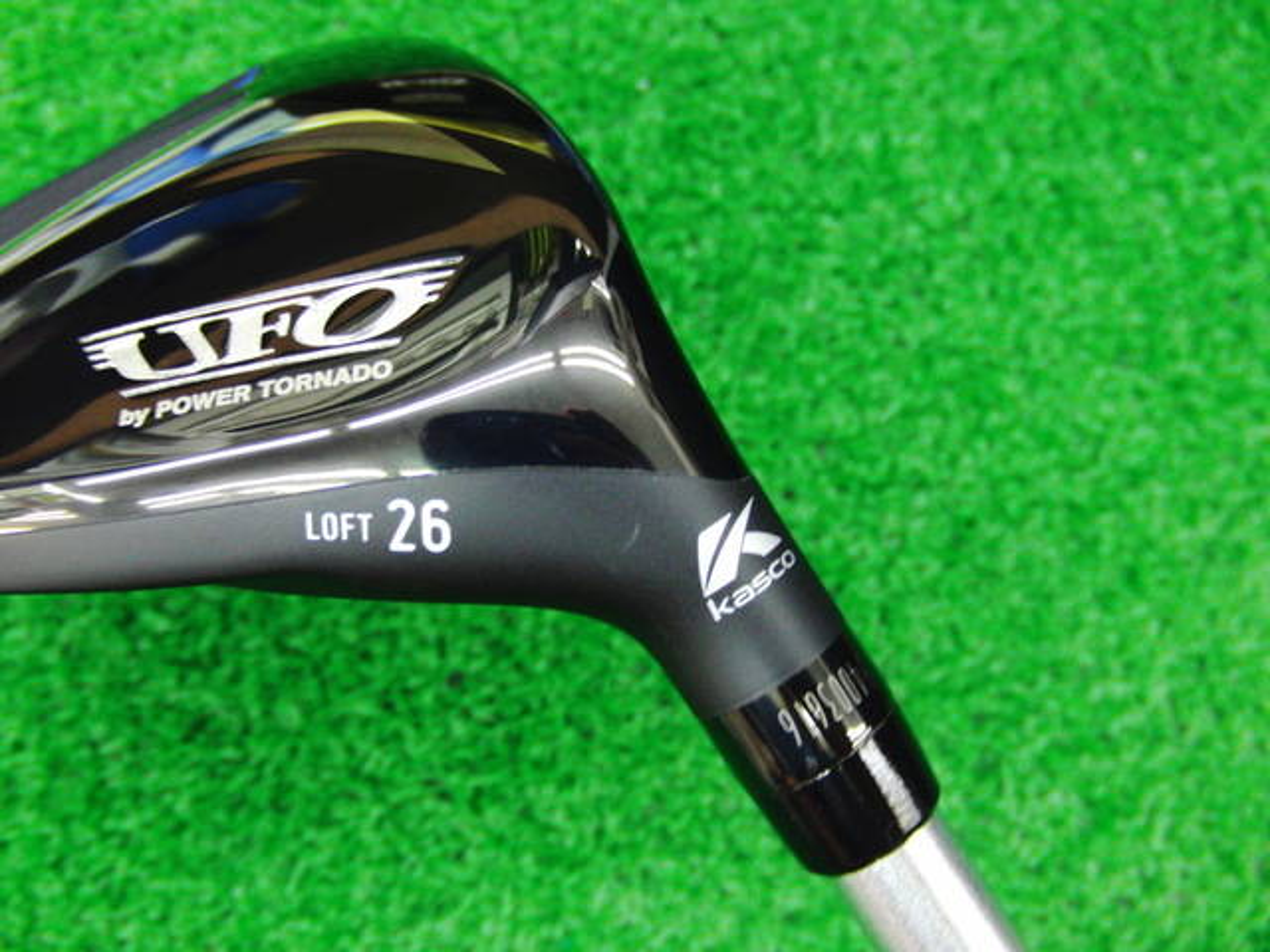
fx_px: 1357
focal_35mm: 37
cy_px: 476
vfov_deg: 38.7
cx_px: 635
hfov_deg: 50.1
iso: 400
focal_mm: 6.42
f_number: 3.6
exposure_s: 1/15
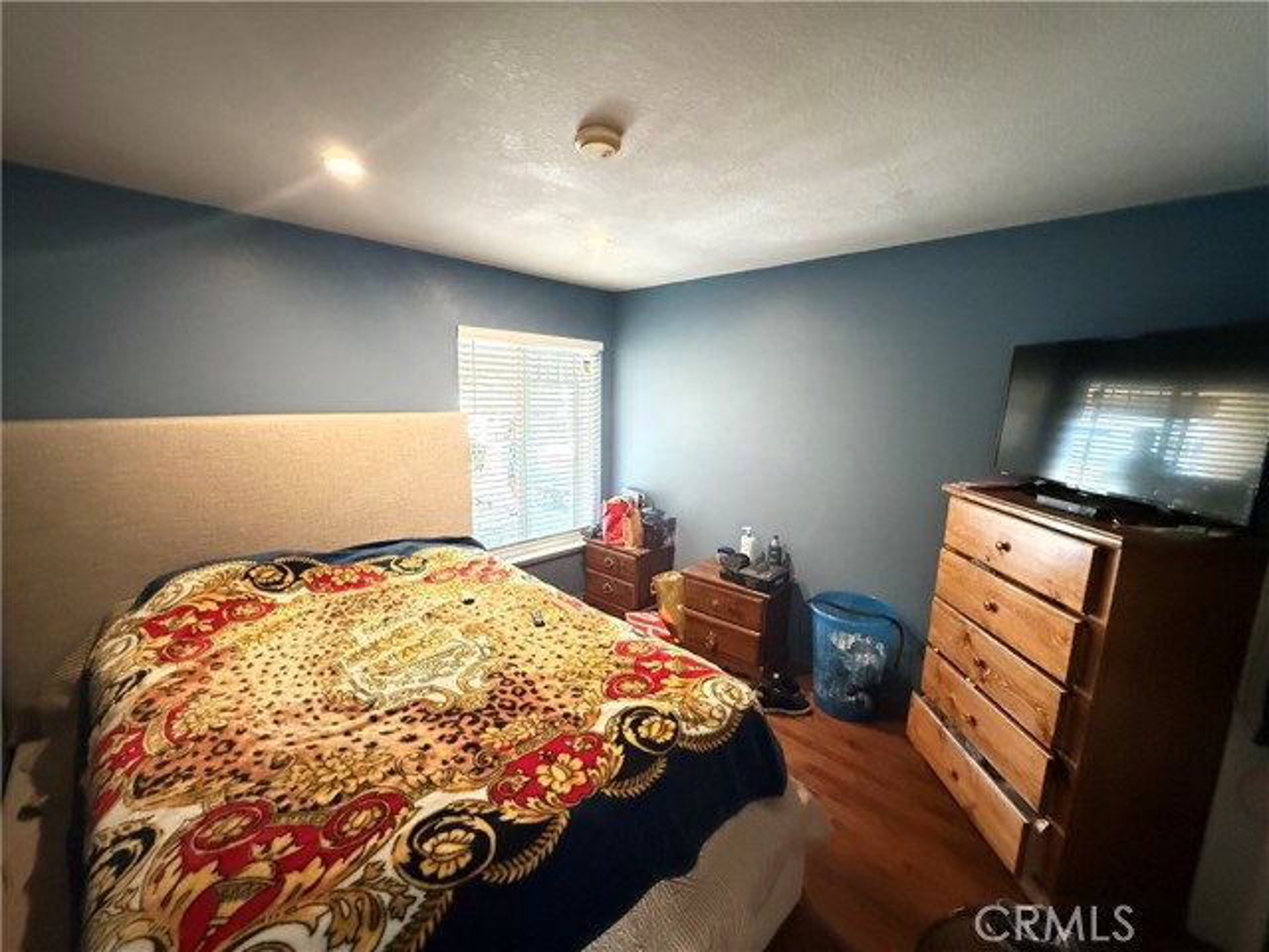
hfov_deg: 102.1
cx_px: 634
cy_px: 476
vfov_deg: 85.7
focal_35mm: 14
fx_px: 513
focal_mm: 2.22
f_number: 2.2
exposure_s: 1/24
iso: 2500
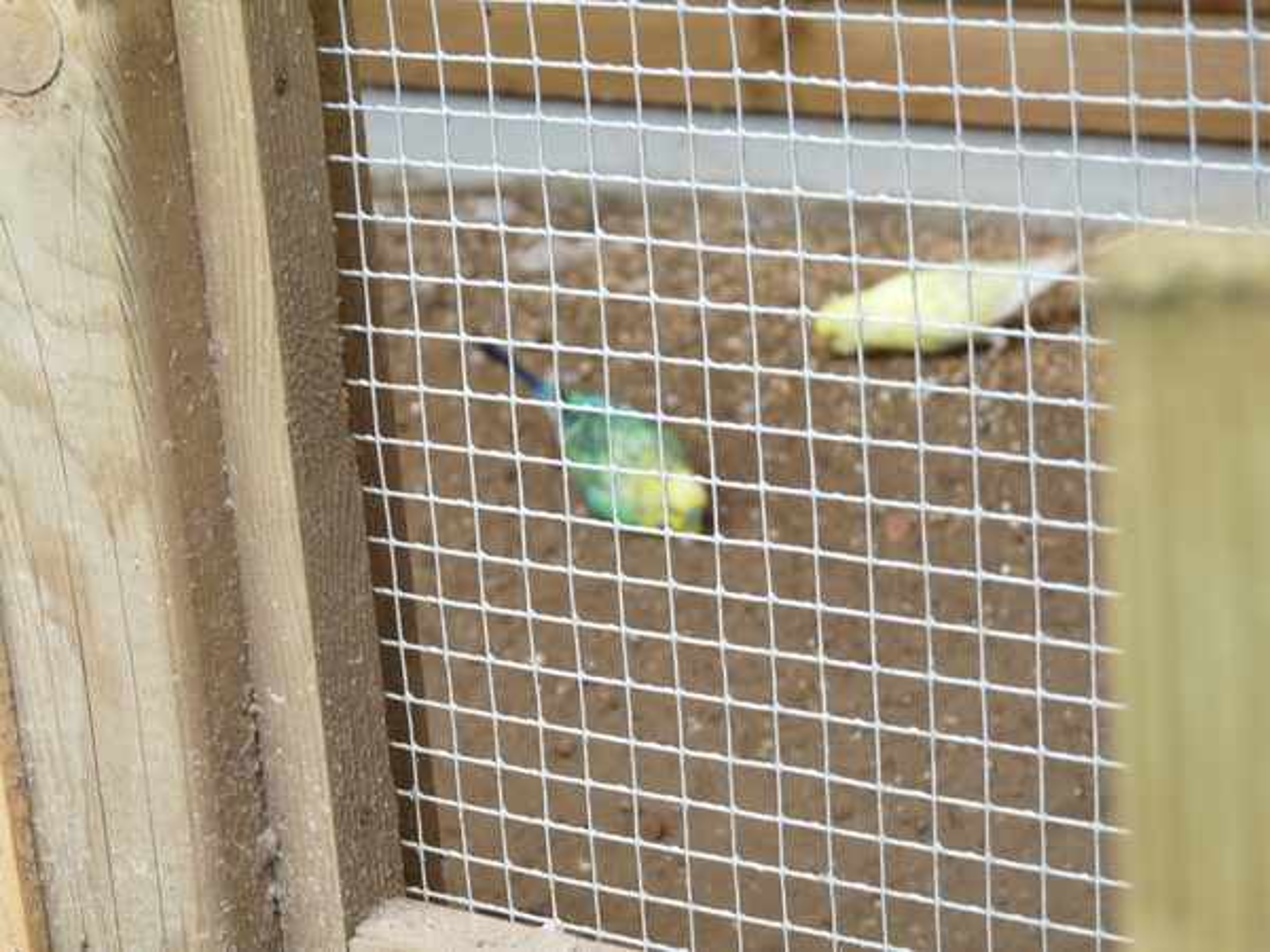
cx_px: 635
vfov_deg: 15.1
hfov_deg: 20.0
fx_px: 3595
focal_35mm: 98
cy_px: 476
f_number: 3.6
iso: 100
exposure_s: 1/40
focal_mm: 17.4
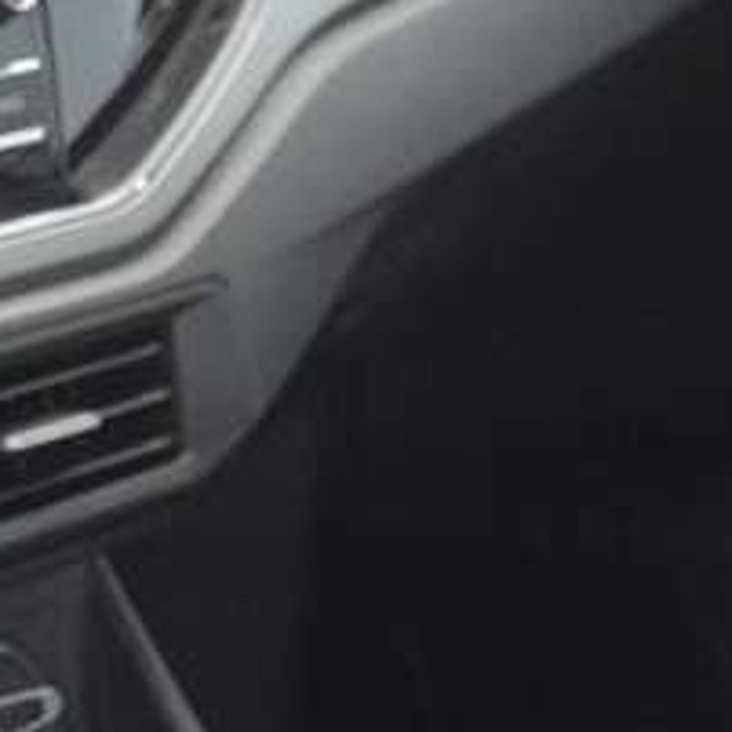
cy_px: 585
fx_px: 5909
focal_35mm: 247
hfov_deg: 7.0
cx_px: -441
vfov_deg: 7.1
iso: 4000
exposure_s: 1/160
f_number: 2.8
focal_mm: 38
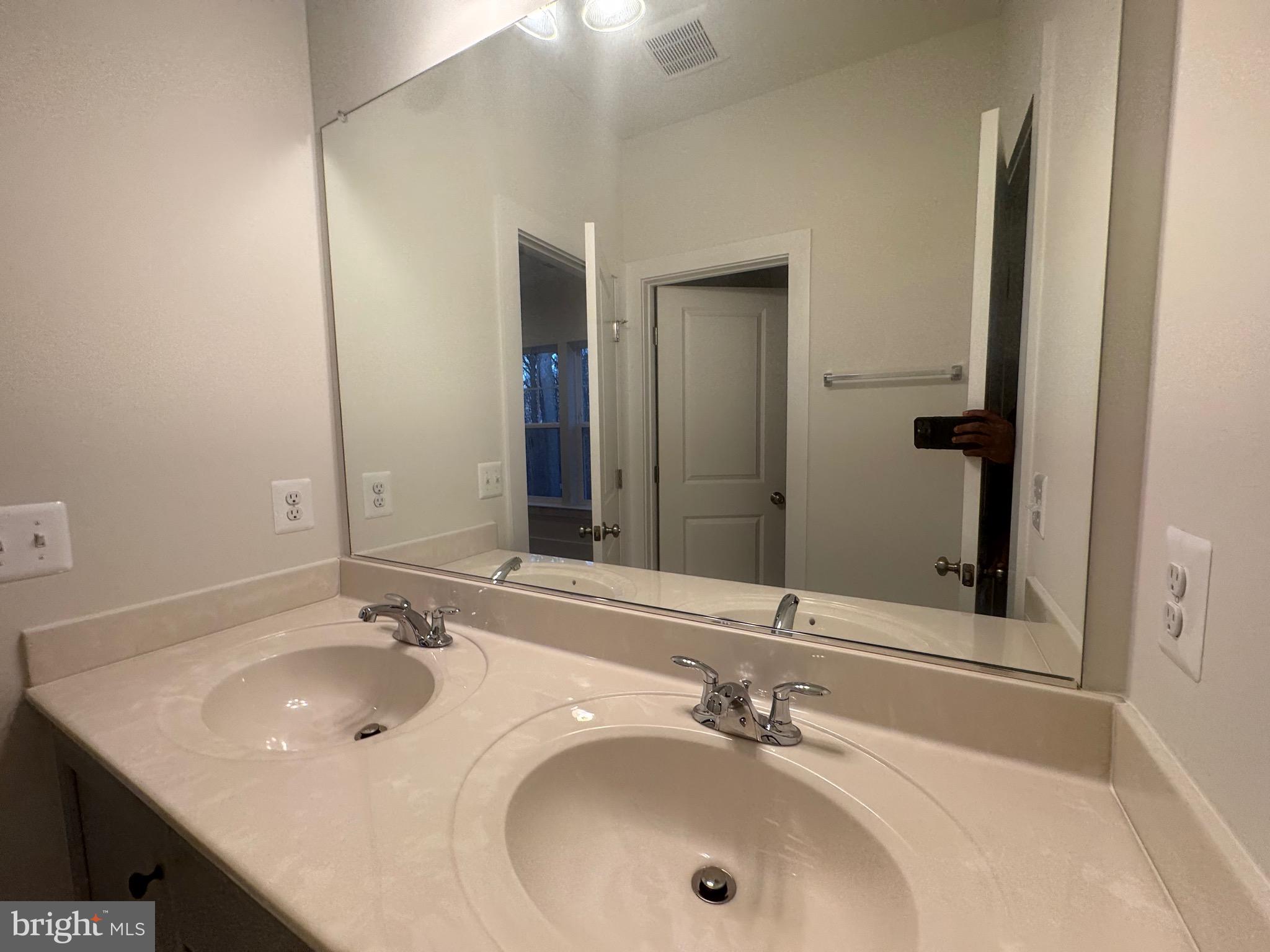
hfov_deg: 102.1
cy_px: 476
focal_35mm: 14
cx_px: 635
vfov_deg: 85.7
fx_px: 514
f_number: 2.2
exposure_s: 1/120
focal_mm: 2.22
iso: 80
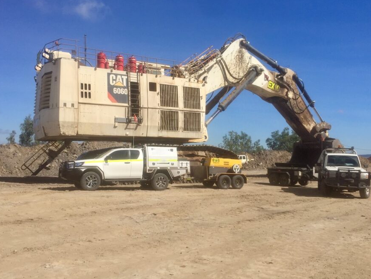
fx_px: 364
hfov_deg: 53.9
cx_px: 194
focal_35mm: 34
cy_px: 146
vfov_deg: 41.8
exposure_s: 1/3049
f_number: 2.2
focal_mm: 4.15
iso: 32
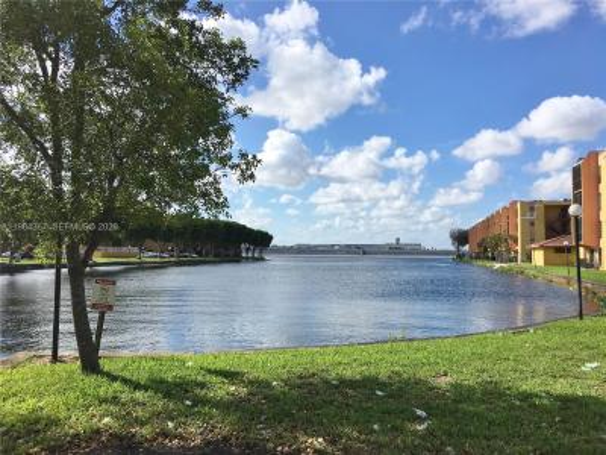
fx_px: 508
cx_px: 303
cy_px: 228
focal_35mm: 29
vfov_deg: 48.2
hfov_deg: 61.7
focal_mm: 4.15
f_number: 2.2
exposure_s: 1/2262
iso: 25
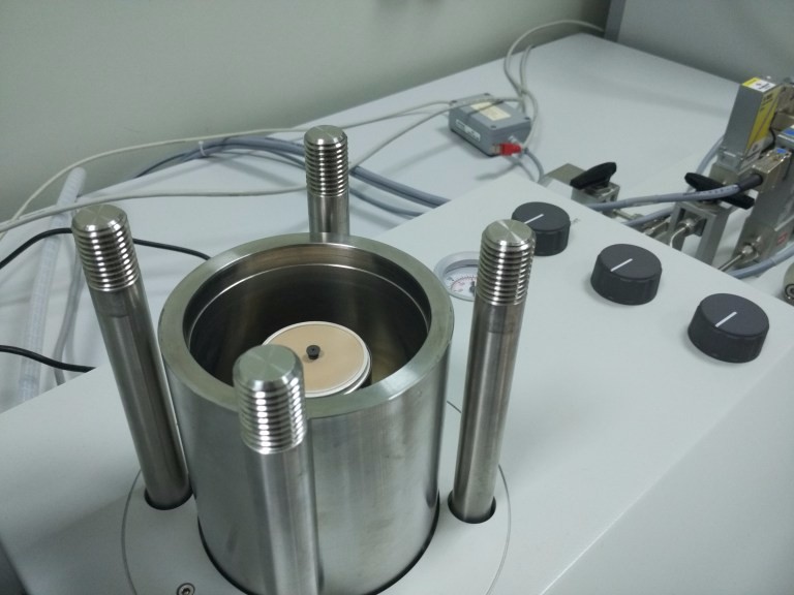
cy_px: 298
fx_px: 688
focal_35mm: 30
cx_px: 397
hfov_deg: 60.0
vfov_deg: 46.8
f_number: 2
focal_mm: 4.12
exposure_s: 1/50
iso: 300
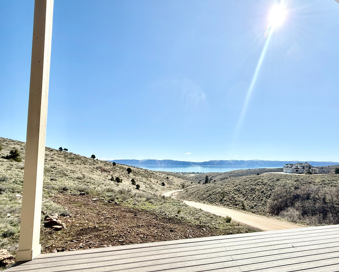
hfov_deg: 84.9
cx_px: 209
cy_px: 153
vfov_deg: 73.5
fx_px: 181
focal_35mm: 18
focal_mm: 2.22
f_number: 2.2
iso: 64
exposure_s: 1/1745
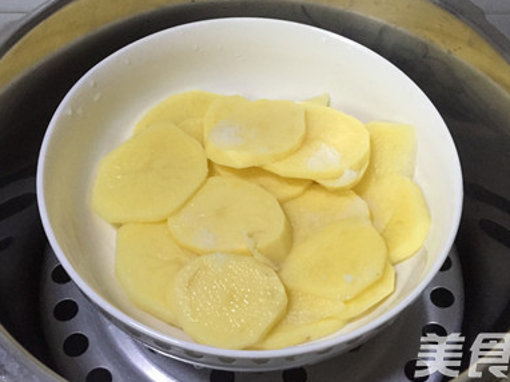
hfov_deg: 49.0
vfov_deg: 37.7
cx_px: 262
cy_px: 178
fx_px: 560
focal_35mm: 38
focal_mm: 4.15
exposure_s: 1/20
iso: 250
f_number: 2.2
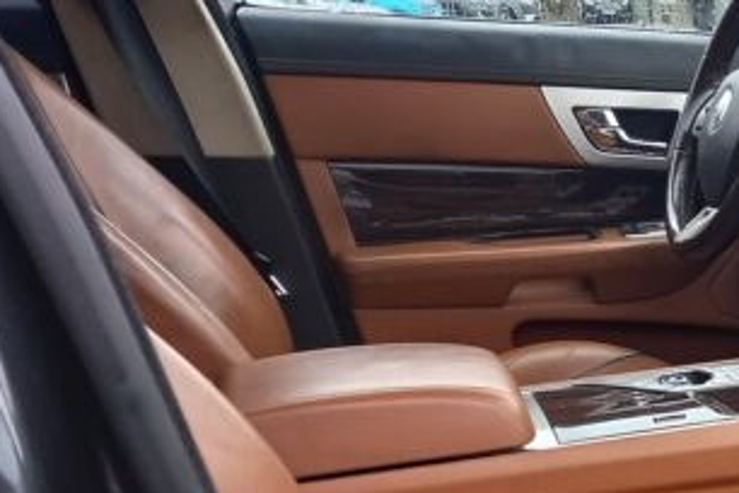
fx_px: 1396
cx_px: 799
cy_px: 551
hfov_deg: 27.3
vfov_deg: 19.2
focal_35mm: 68
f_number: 2
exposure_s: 1/50
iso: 125
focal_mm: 4.6
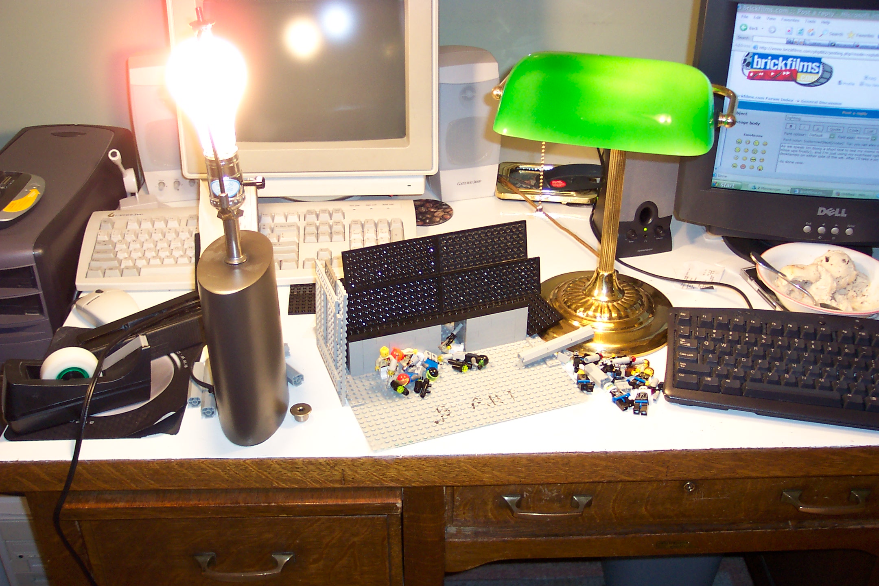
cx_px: 440
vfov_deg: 35.1
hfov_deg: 50.7
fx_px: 928
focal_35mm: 38
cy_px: 293
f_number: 2.8
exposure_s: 1/45
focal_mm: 8
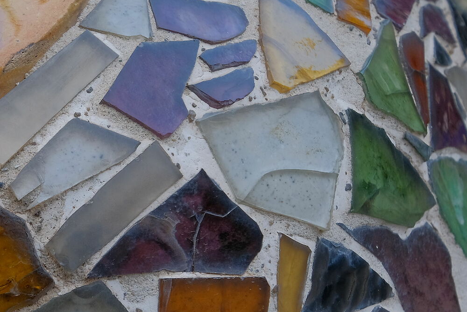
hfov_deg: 44.1
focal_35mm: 36
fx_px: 467
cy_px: 219
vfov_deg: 36.3
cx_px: -15
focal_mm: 10
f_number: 5.6
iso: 400
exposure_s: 1/250
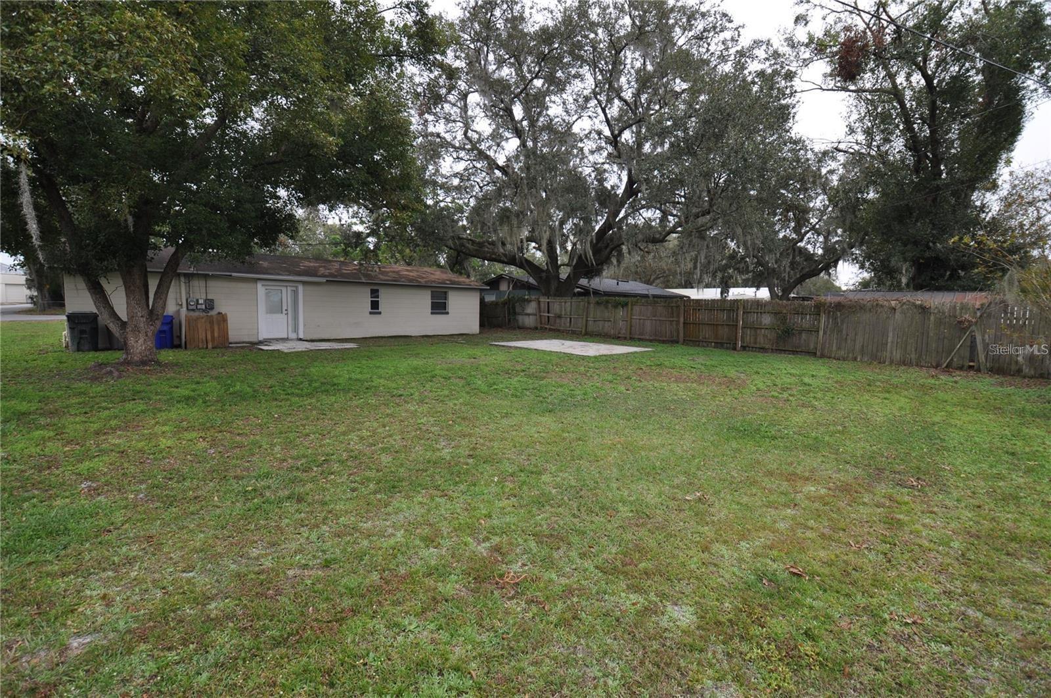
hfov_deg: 100.5
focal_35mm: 15
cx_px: 526
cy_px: 349
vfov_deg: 77.2
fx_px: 437
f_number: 6.3
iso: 200
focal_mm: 10
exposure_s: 1/160
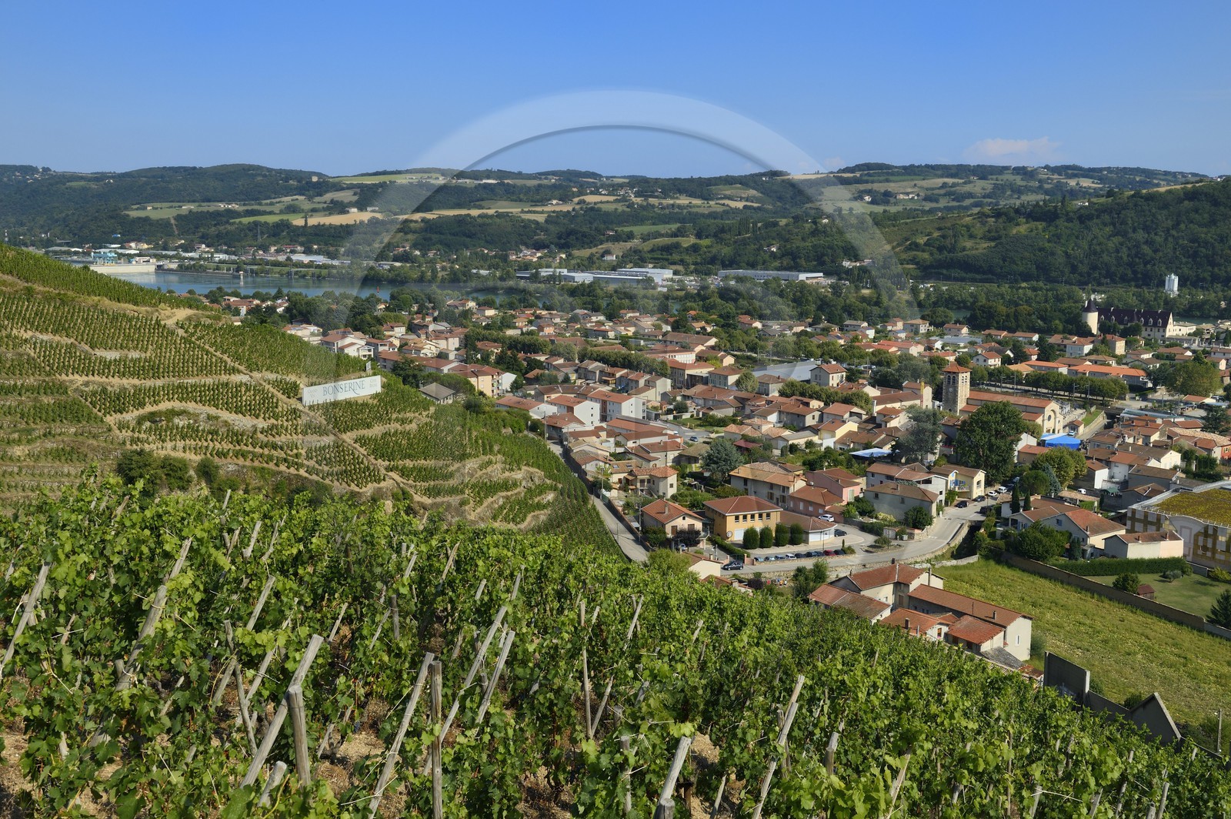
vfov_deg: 36.8
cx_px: 616
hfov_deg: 53.2
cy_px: 410
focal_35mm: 36
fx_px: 1230
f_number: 14
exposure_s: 1/250
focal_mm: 36
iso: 200
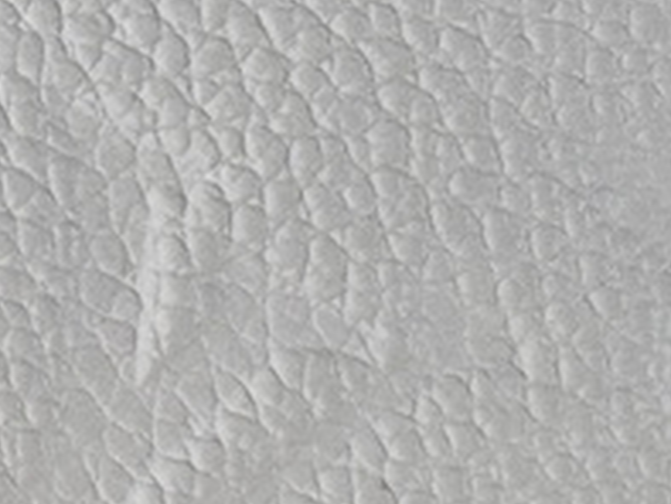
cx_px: -545
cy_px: -31
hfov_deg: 7.8
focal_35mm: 245
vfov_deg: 6.1
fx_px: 4752
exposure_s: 1/288
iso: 64
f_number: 1.78
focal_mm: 6.76
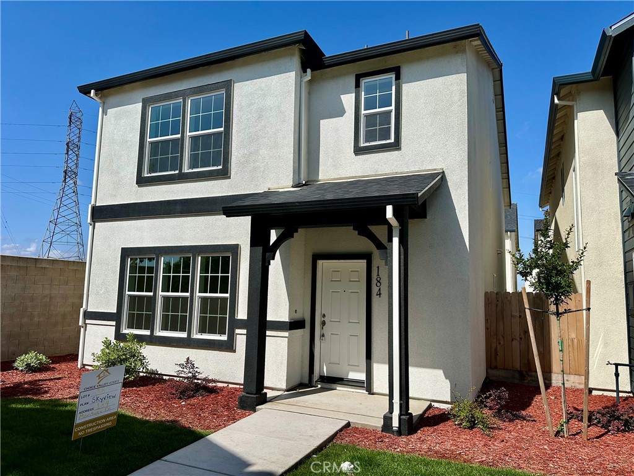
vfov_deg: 56.8
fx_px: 440
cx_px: 317
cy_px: 238
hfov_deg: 71.6
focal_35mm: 24
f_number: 1.78
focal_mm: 6.86
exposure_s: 1/8197
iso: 80
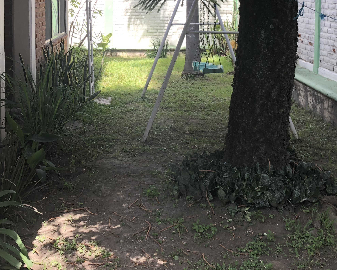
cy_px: 45
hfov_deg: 33.5
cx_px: 139
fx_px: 558
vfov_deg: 26.5
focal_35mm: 56
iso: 20
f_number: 1.8
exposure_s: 1/128
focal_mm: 4
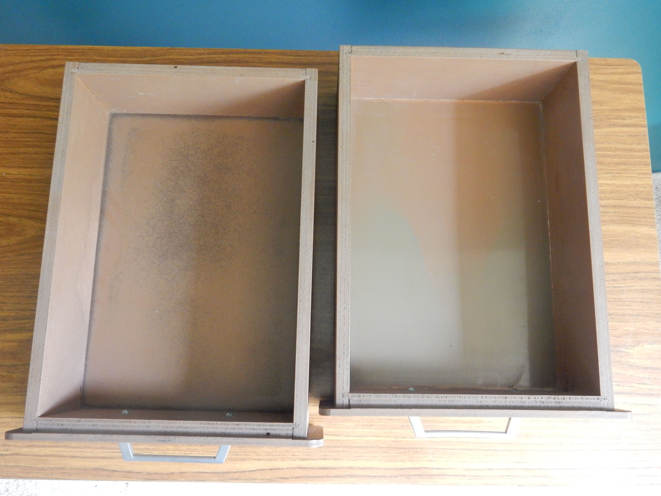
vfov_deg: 46.8
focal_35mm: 30
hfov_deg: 60.0
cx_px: 330
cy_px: 248
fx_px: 573
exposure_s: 1/8
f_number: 4
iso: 560
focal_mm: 5.4
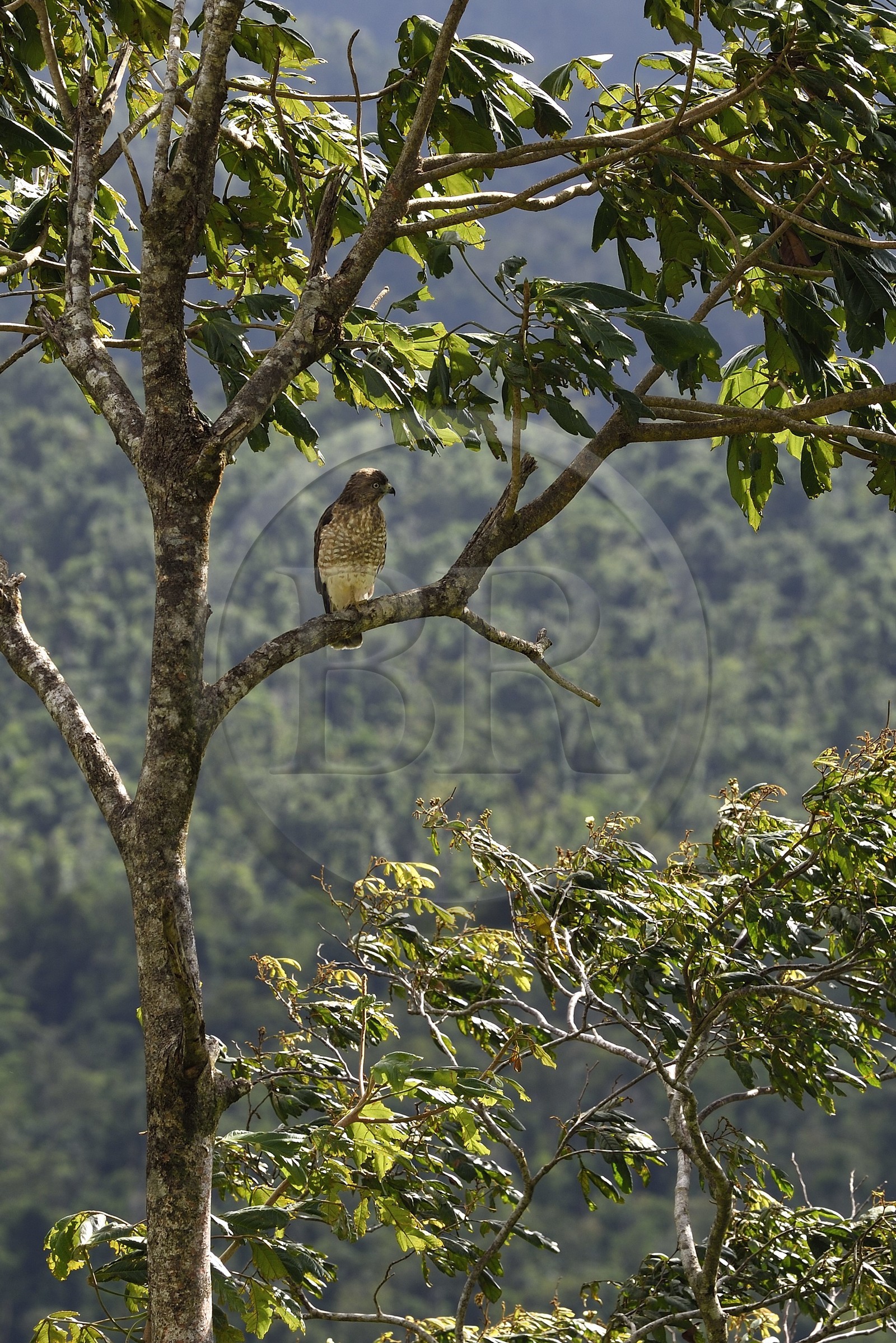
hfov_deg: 6.9
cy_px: 672
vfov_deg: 10.3
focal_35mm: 200
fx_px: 7464
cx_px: 448
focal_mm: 200
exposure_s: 1/320
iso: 200
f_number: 8
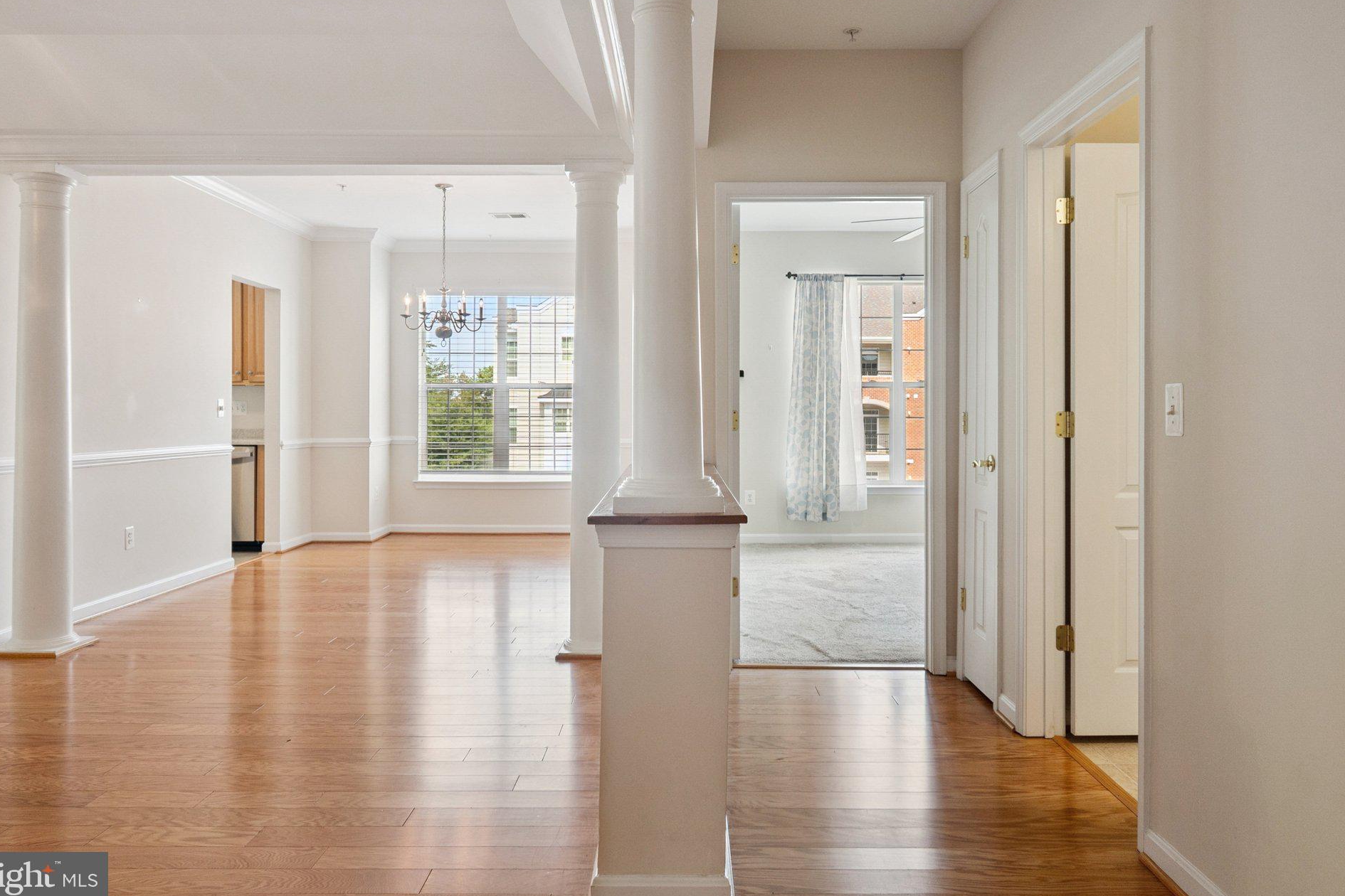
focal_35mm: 26
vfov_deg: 49.5
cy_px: 418
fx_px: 971
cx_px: 679
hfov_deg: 69.4
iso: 400
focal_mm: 16
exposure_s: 1/100
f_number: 5.3
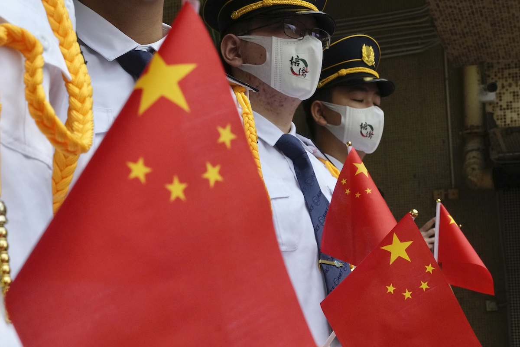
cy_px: 174
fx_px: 823
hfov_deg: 35.1
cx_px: 260
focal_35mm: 57
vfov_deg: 23.8
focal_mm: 38
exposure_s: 1/250
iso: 3200
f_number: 11
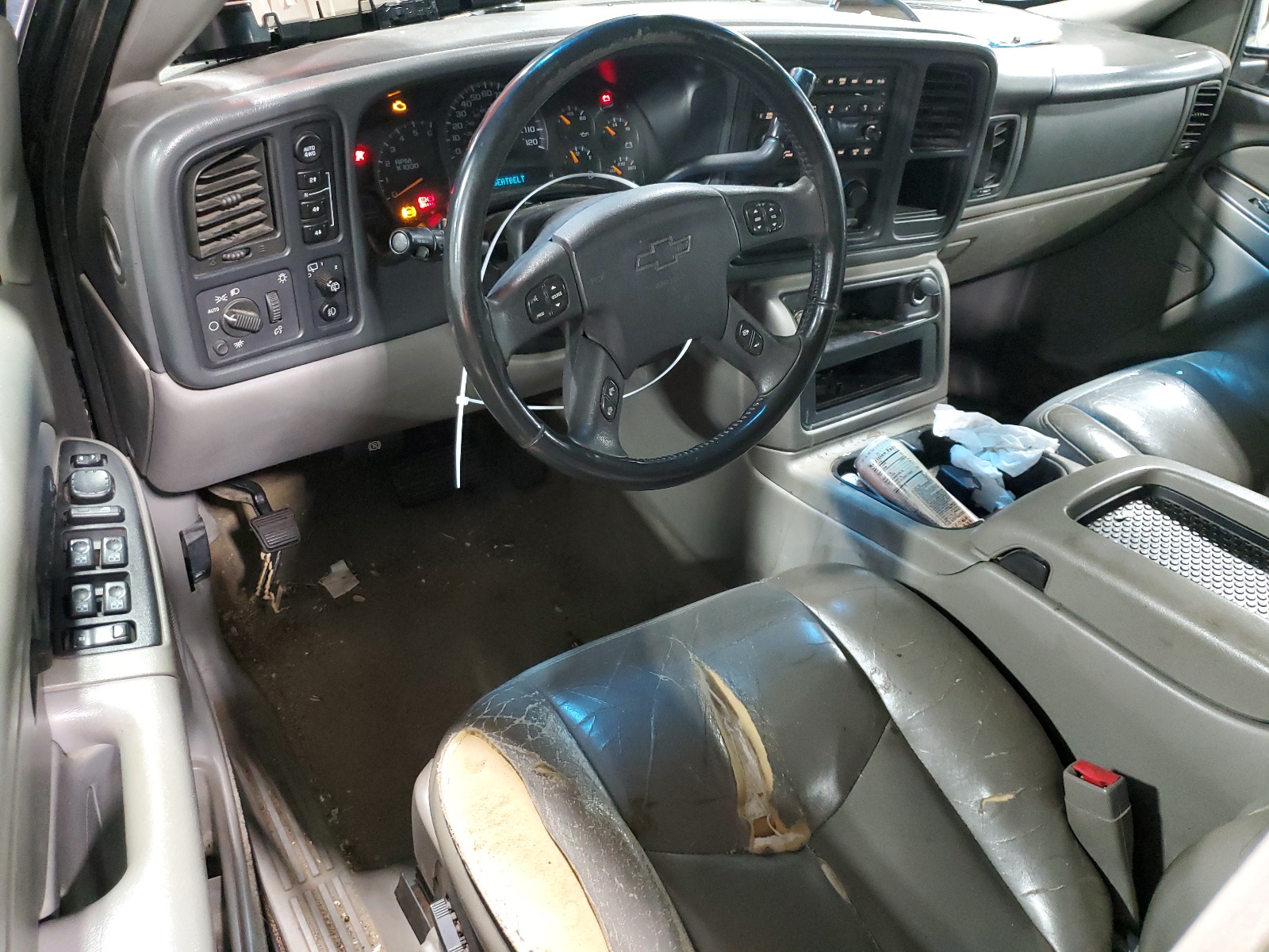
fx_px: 953
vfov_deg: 53.1
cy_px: 476
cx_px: 634
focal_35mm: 26
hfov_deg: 67.3
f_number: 1.5
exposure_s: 1/15
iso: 378
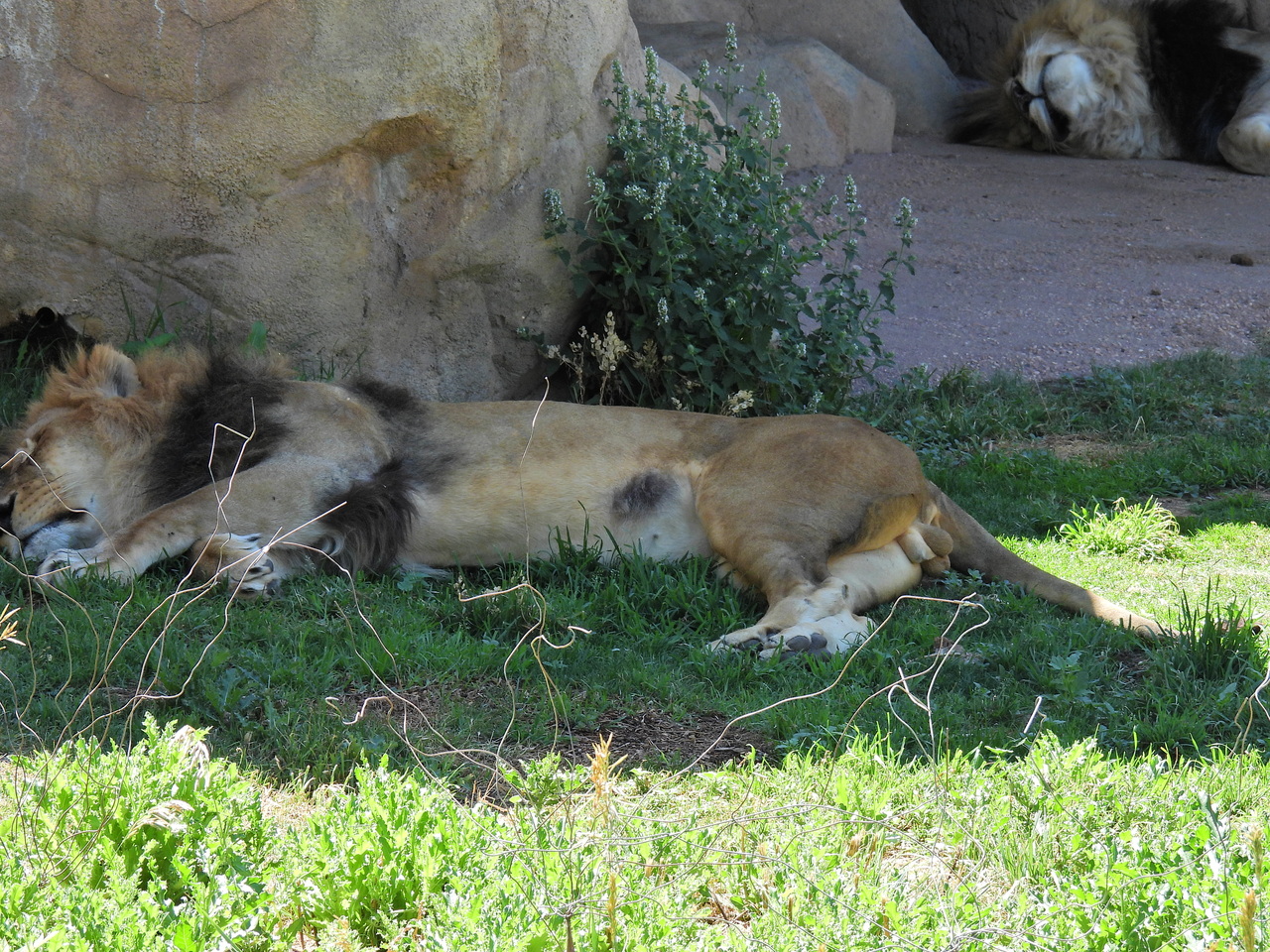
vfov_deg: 5.0
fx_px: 11006
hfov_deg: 6.6
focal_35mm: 300
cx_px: 635
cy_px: 476
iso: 100
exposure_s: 1/160
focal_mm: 53.5
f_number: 5
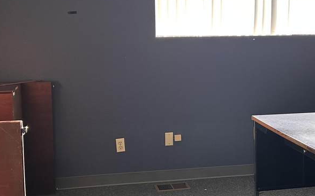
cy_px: 78
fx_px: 515
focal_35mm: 60
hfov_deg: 33.6
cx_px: 216
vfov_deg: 21.6
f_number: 1.5
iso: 125
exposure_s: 1/60
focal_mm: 5.7
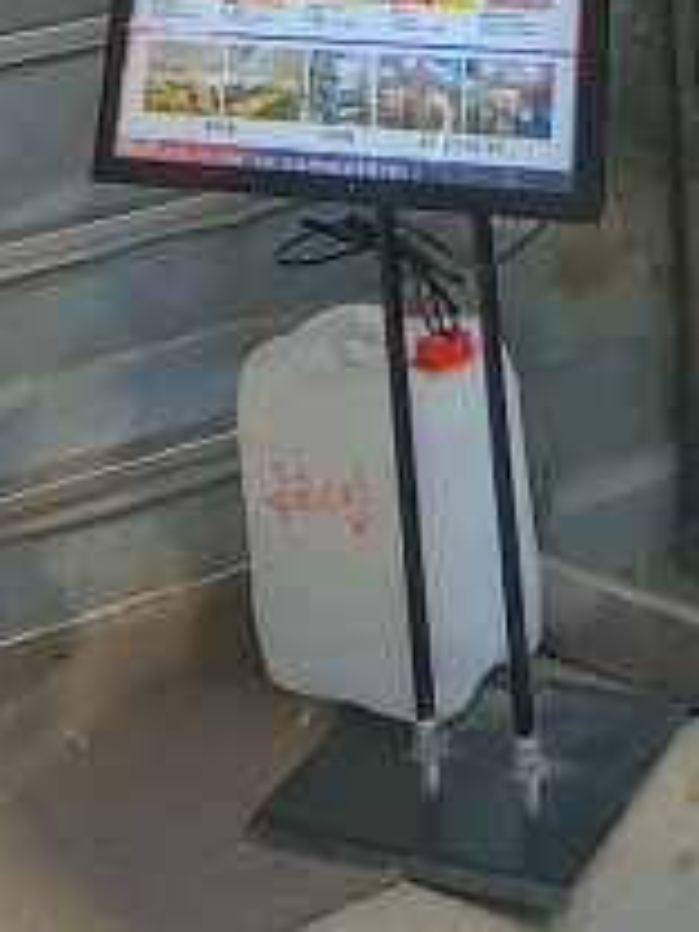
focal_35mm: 82
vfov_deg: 15.1
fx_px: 2208
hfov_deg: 17.8
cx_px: 560
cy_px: -1255
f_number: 1.9
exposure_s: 1/160
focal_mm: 2.18
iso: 50
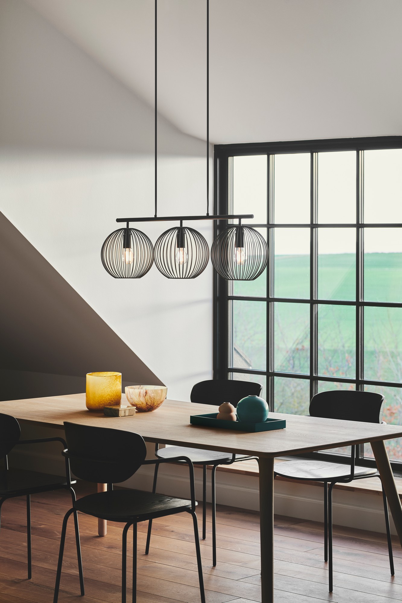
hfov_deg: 16.1
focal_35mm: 85
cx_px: 201
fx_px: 1424
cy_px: 302
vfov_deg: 23.9
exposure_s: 1/8
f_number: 5.6
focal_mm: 85
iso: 100
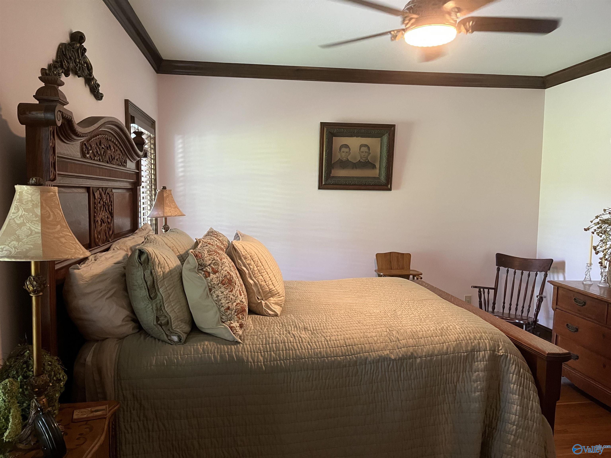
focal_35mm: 26
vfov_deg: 53.1
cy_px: 229
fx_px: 459
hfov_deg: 67.3
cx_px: 306
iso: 500
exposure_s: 1/60
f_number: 1.6
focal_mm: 5.1
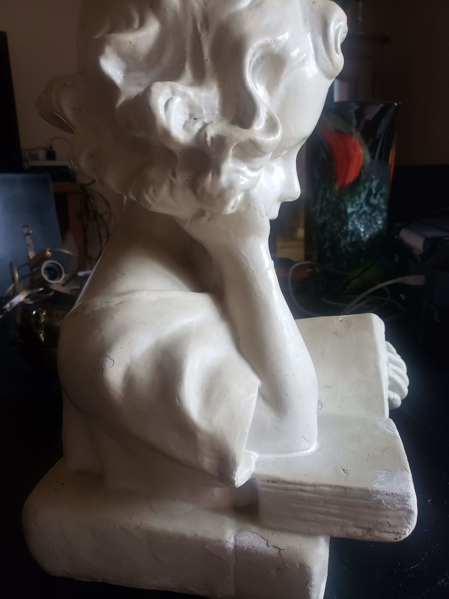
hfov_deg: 53.1
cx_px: 224
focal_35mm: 26
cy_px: 300
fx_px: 450
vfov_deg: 67.3
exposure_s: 1/50
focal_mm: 4.3
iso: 320
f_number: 2.4
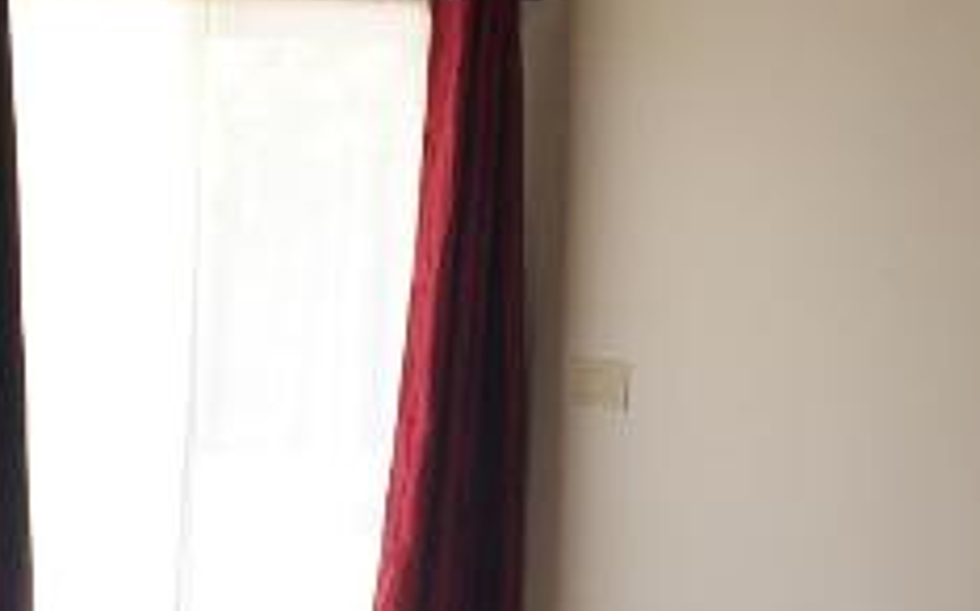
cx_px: -168
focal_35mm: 101
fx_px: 2696
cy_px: 636
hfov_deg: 19.5
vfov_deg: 12.8
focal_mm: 4.15
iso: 32
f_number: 2.2
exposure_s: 1/60
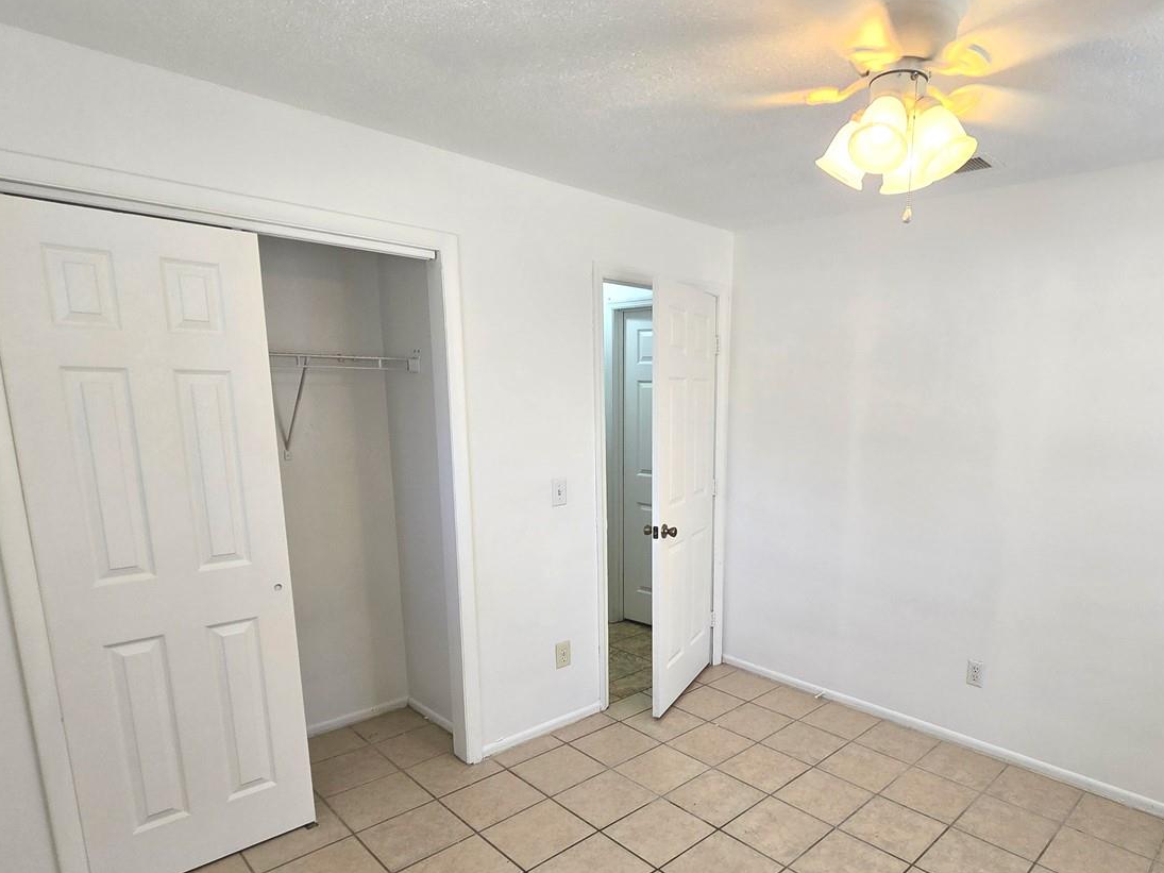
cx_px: 720
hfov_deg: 83.2
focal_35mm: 19
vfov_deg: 68.0
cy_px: 526
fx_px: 639
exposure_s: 1/60
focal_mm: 2.2
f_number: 2.2
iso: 64
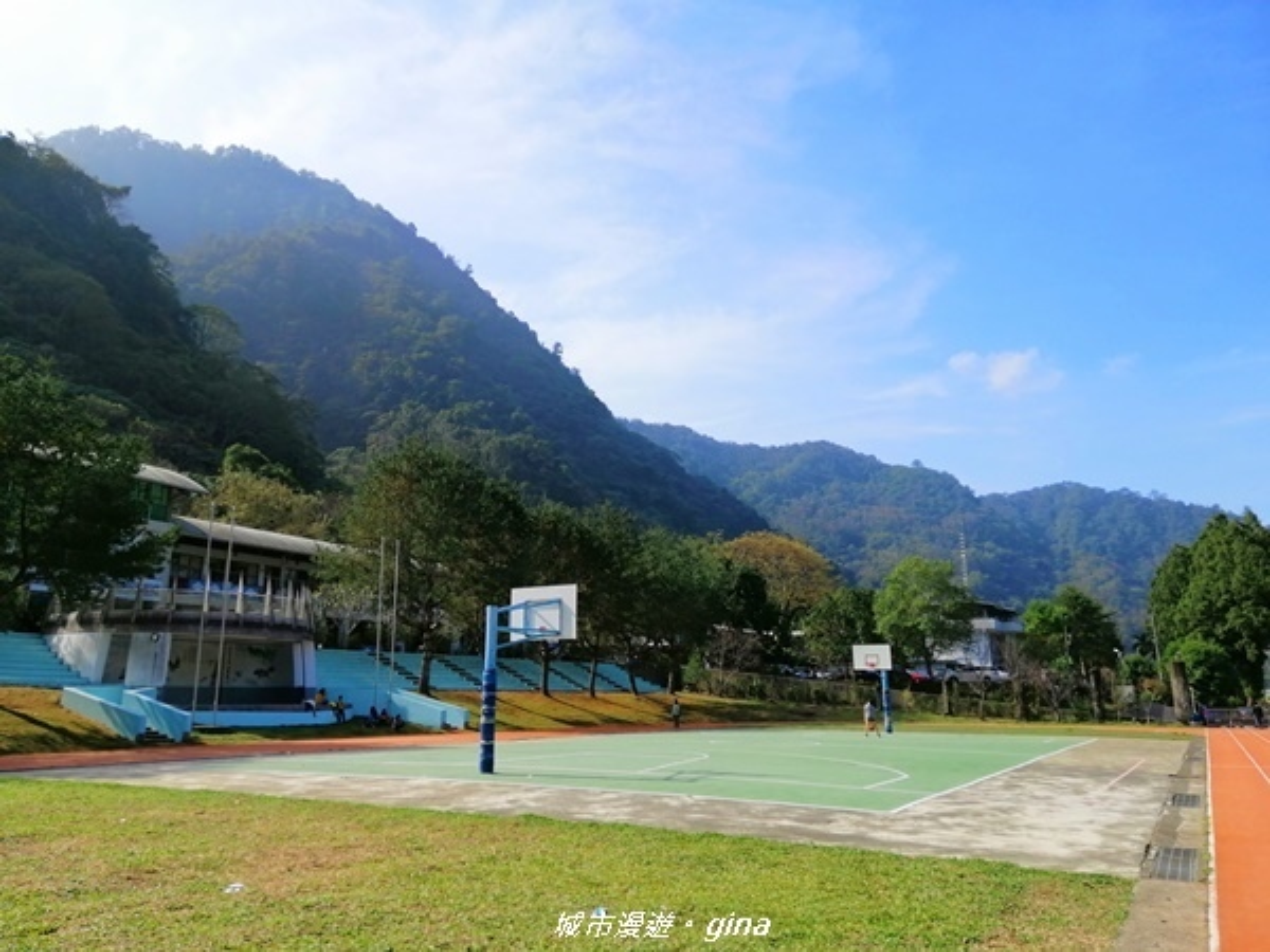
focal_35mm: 26
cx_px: 635
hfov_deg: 67.3
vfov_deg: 53.1
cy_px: 476
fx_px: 954
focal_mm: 3.81
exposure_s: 1/919
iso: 50
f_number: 2.2
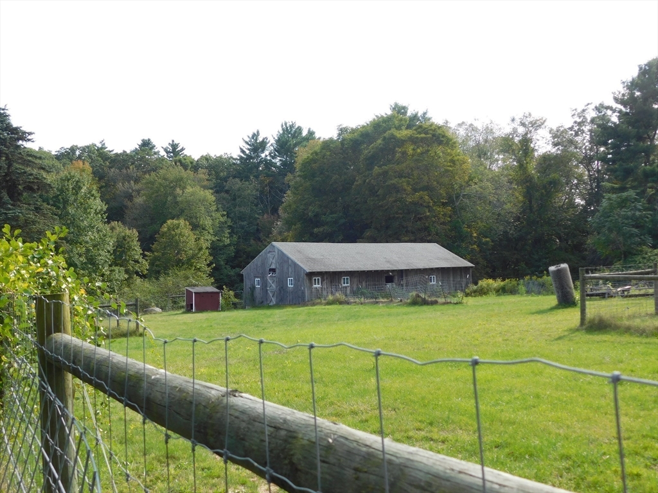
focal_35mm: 40
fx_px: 760
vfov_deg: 36.0
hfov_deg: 46.8
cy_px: 246
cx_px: 329
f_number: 3.6
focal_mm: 7.1
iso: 125
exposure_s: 1/320
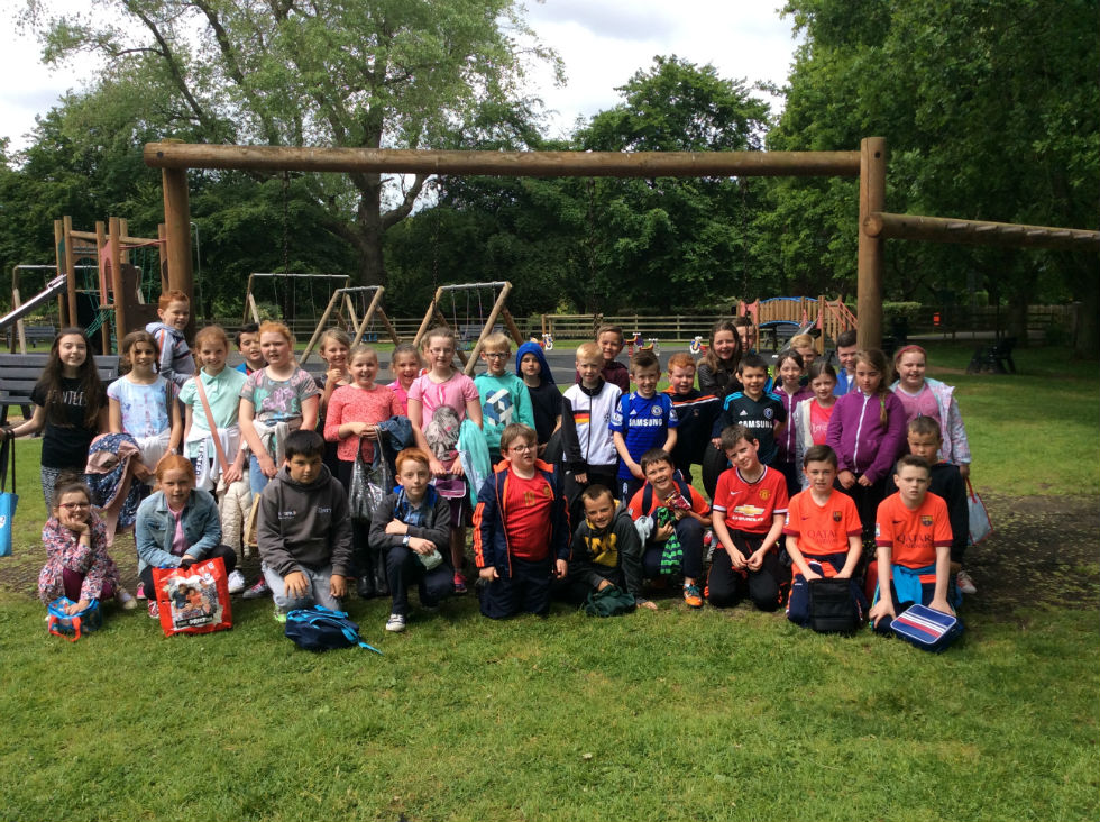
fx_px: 1015
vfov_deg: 44.1
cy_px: 411
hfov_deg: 56.9
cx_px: 550
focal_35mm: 32
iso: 32
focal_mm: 3.3
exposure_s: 1/629
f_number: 2.4
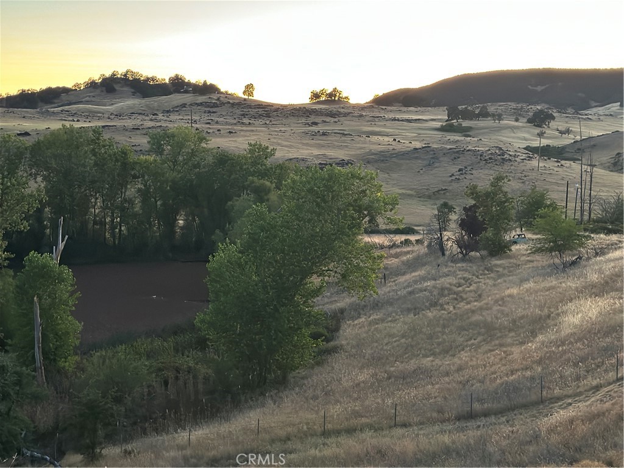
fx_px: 865
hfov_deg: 39.7
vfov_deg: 30.3
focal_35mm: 48
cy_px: 234
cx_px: 312
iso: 800
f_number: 1.78
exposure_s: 1/30
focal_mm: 6.86
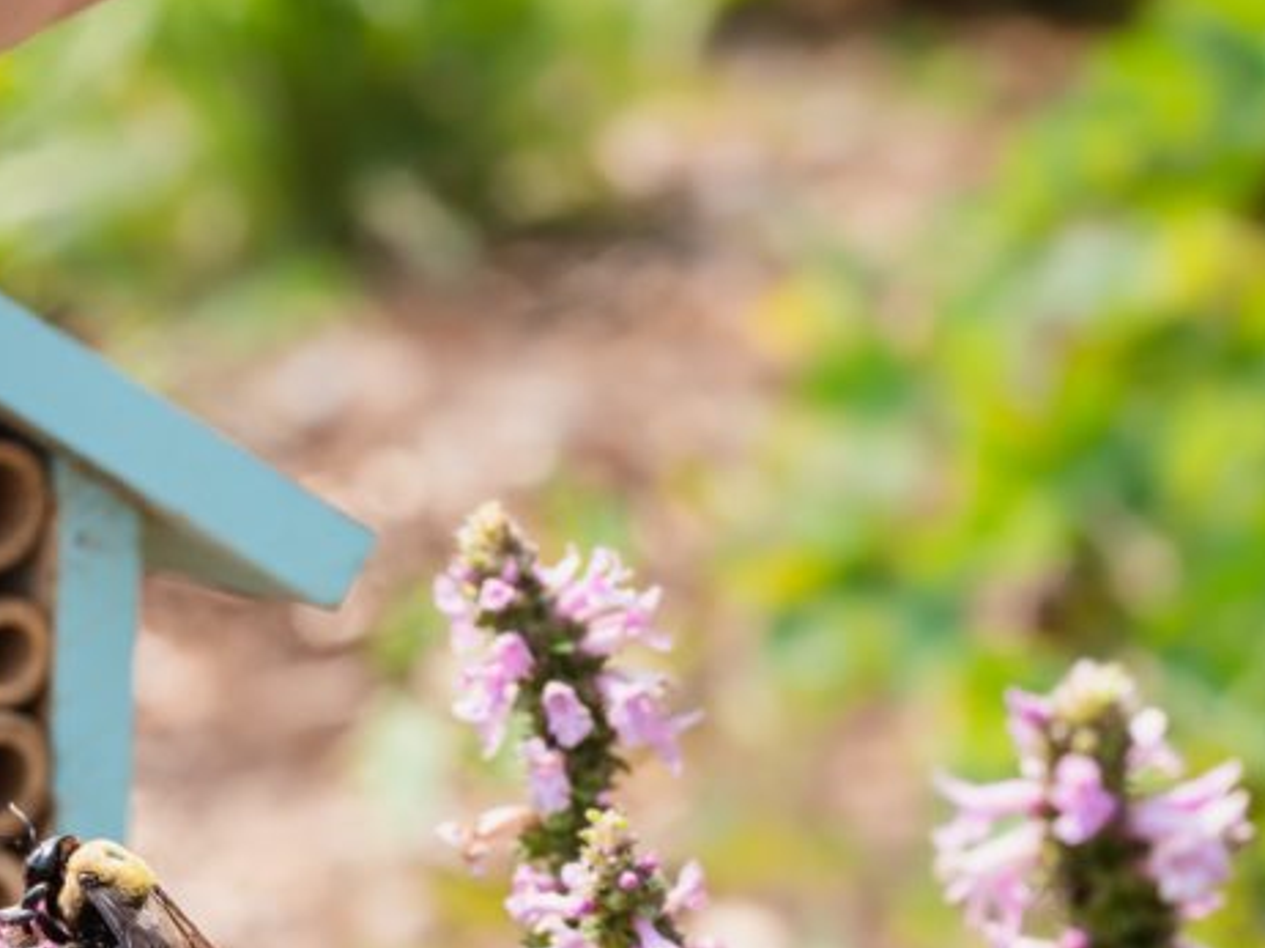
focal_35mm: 266
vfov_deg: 5.6
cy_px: 953
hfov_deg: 7.4
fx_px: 9716
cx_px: 101
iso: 200
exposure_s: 1/200
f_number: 6.3
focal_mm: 60
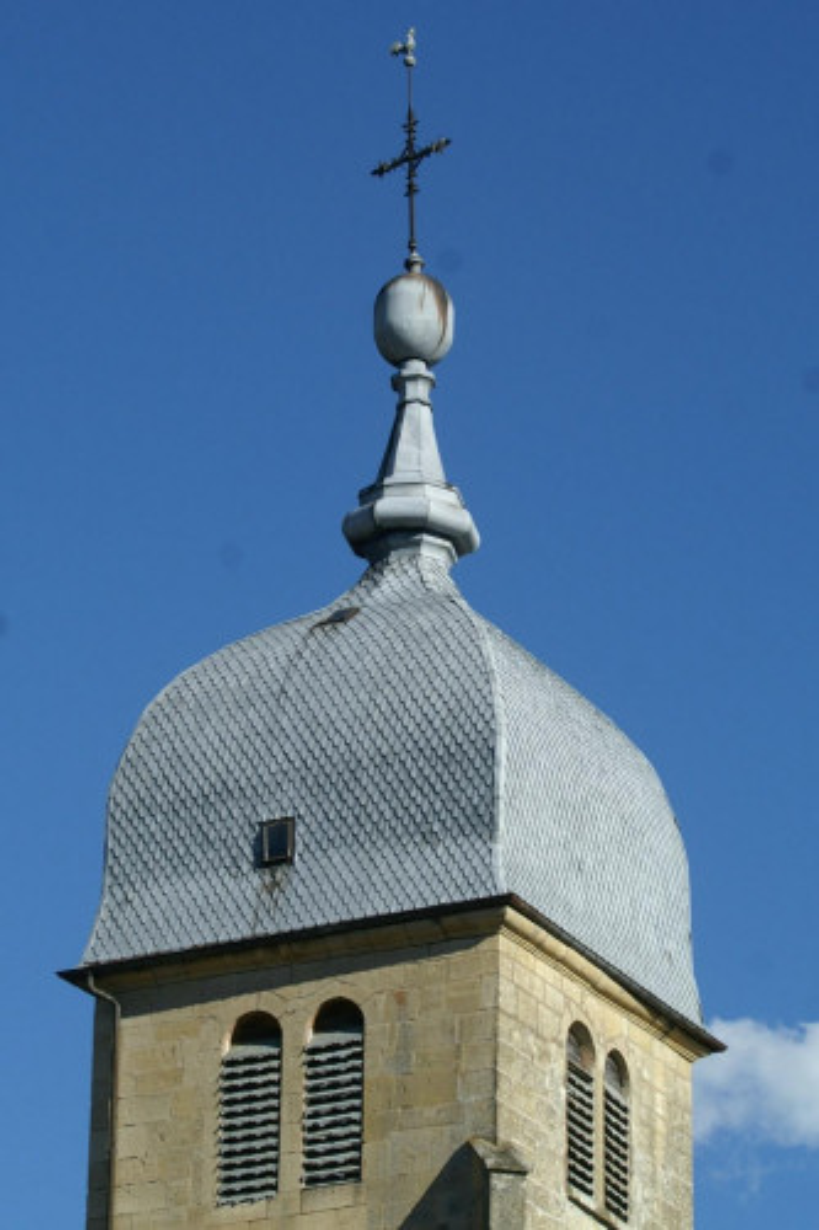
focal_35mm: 112
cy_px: 615
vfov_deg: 18.2
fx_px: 3841
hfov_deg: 12.2
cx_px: 410
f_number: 10
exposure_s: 1/250
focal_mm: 75
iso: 100
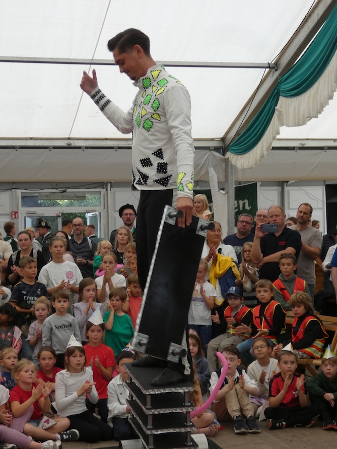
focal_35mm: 70
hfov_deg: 21.0
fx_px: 909
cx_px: 176
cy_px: 221
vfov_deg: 27.8
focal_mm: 10.8
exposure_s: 1/80
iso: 250
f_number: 4.1
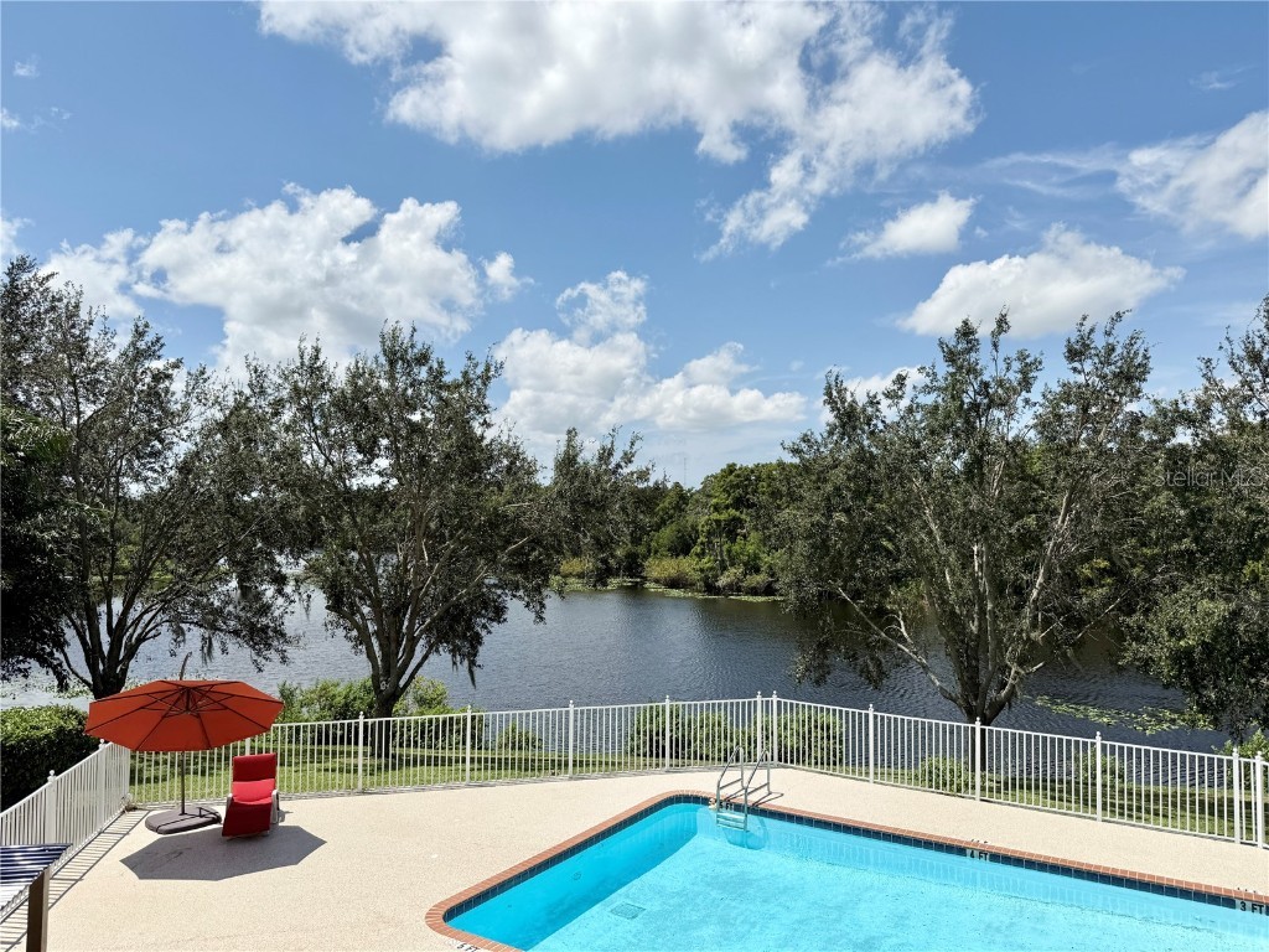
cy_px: 476
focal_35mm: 24
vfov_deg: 56.8
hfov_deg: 71.6
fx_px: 880
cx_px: 634
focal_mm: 6.76
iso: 80
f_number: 1.78
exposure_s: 1/9091
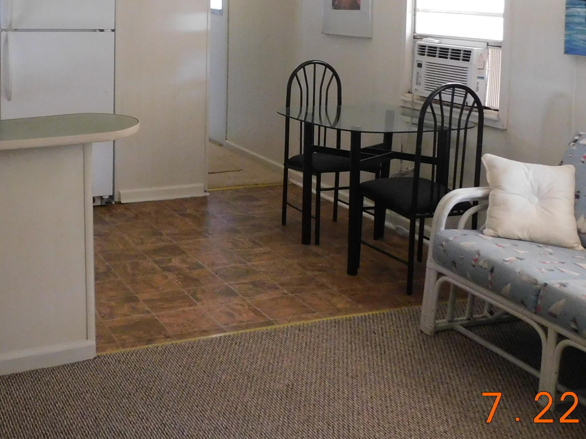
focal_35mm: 49
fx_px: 830
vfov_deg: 28.5
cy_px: 38
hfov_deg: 38.2
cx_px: 164
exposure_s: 1/30
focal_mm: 4
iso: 400
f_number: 3
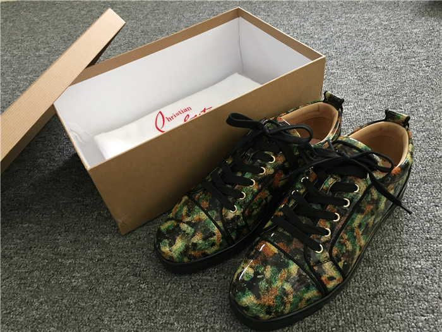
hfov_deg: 61.7
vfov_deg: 48.2
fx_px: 370
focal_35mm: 29
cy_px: 166
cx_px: 221
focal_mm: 4.15
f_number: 2.2
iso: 160
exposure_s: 1/33
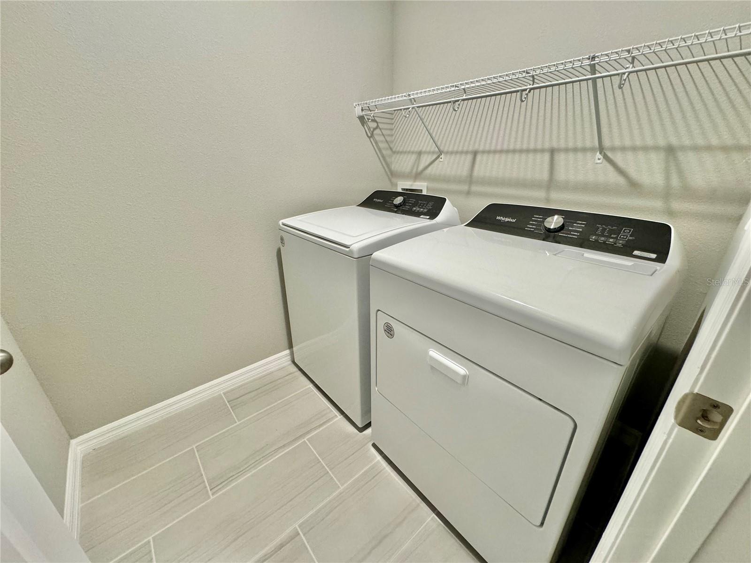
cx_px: 376
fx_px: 304
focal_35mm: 14
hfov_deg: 102.1
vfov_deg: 85.7
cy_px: 282
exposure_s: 1/60
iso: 250
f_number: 2.2
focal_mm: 2.22
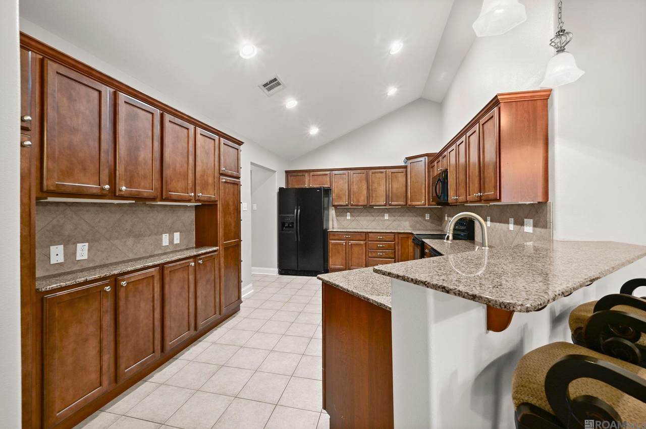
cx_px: 323
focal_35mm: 14
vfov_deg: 81.1
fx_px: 251
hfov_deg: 104.3
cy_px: 214
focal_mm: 14
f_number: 10
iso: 200
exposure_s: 1
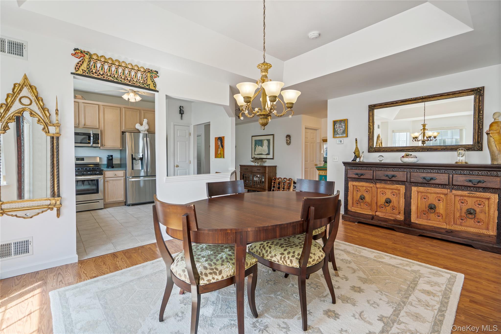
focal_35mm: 16
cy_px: 167
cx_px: 250
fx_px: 223
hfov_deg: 96.7
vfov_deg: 73.7
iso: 500
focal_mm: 16
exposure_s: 1/10
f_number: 5.6
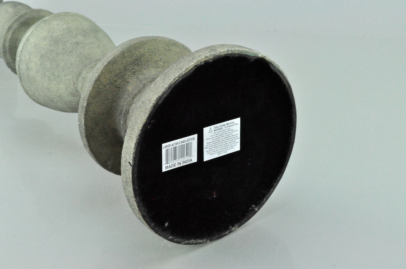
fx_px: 929
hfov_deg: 24.6
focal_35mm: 82
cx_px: 203
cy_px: 134
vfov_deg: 16.5
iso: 3200
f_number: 18
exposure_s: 1/125
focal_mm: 55
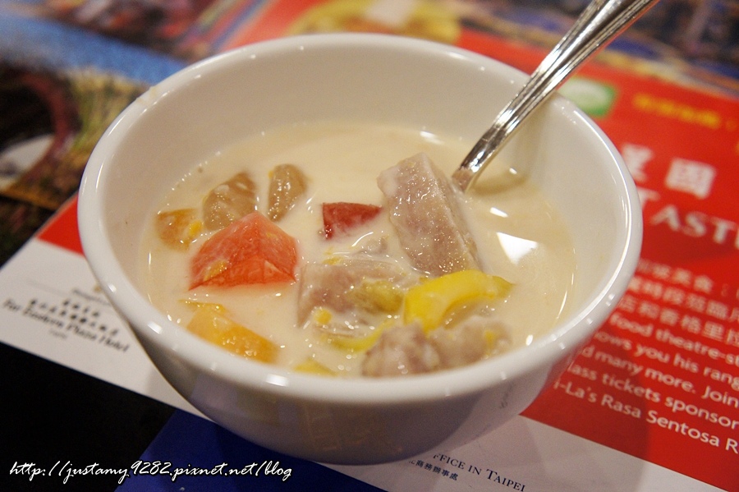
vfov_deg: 27.2
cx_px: 370
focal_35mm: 50
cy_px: 246
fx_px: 1016
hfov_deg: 40.0
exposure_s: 1/60
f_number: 4.5
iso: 1250
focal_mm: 33
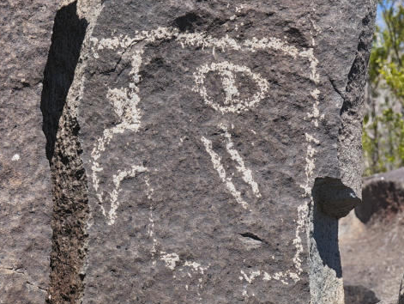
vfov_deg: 10.9
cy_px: 157
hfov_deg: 14.5
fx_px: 1588
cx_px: 209
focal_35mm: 136
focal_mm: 60
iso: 200
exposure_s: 1/400
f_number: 8
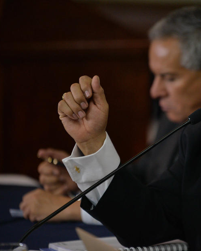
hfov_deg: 5.5
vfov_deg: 6.8
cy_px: 125
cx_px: 184
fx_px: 2105
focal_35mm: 283
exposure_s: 1/160
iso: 1000
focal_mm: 200
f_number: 2.8
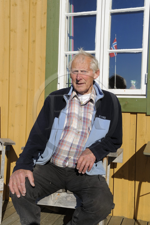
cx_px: 75
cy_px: 112
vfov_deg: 41.1
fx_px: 300
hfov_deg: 28.0
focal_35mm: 48
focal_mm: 48
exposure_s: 1/160
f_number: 18
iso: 200
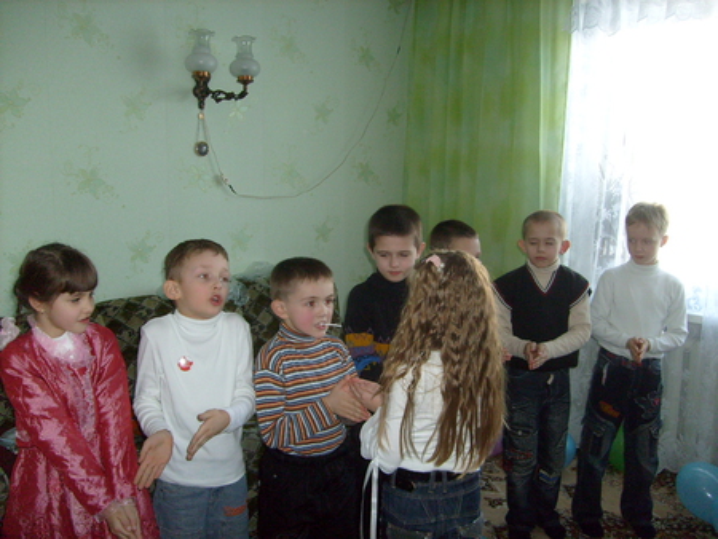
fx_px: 726
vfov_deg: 40.7
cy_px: 270
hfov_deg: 52.6
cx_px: 359
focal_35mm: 35
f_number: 2.8
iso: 100
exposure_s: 1/45
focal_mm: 5.8
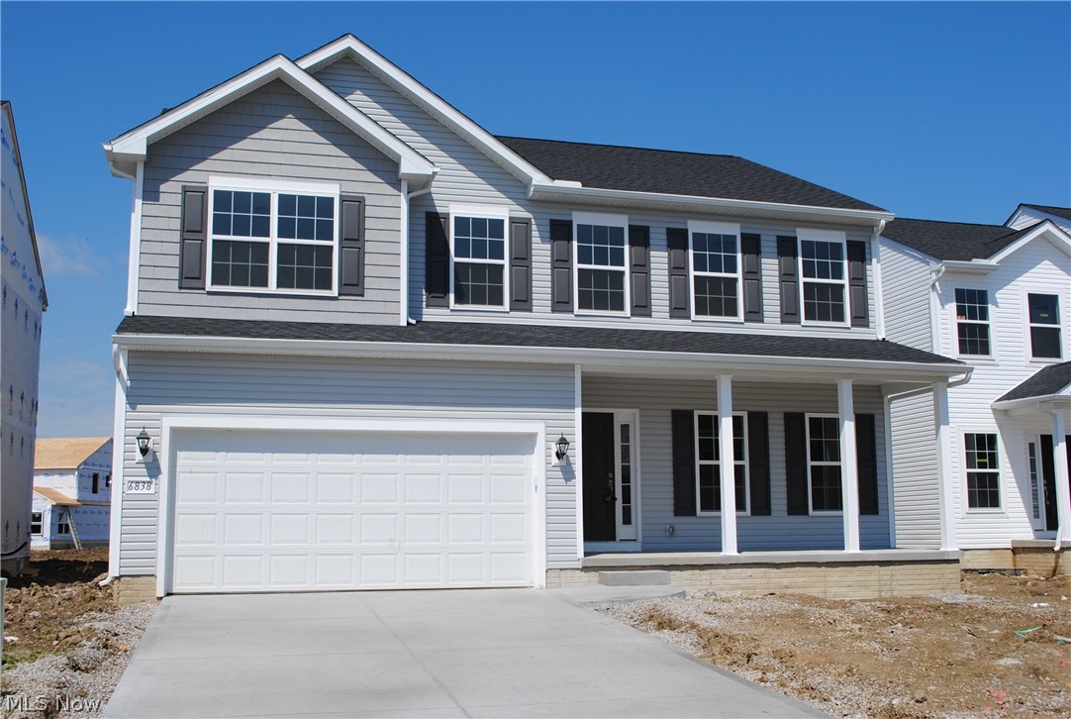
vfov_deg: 37.0
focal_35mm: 36
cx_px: 536
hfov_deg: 53.0
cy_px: 360
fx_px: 1073
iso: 100
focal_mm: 24
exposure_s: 1/320
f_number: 9
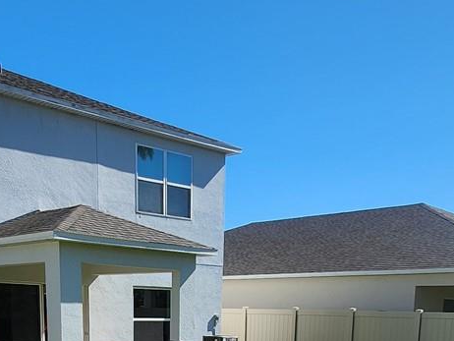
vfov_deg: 26.9
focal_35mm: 45
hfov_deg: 41.9
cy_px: 448
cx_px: 194
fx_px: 590
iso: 50
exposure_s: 1/1994
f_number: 2.2
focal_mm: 2.2
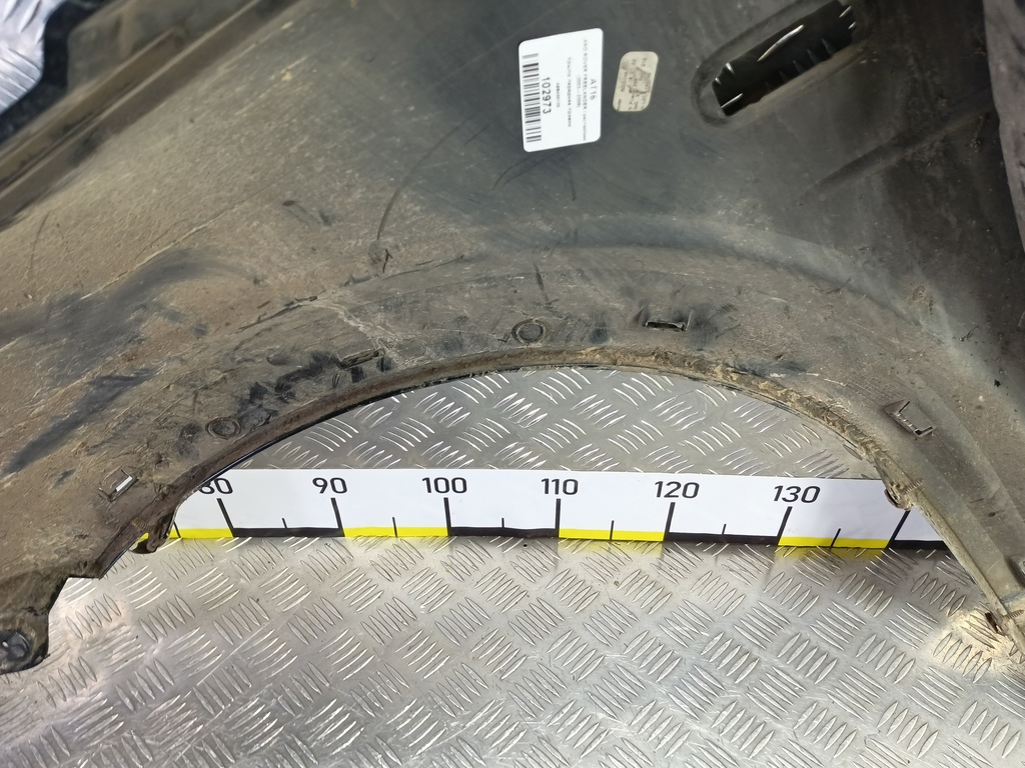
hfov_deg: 73.9
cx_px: 512
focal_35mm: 23
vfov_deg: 58.9
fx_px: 681
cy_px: 384
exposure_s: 1/33.3
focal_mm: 4.11
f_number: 1.6
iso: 164
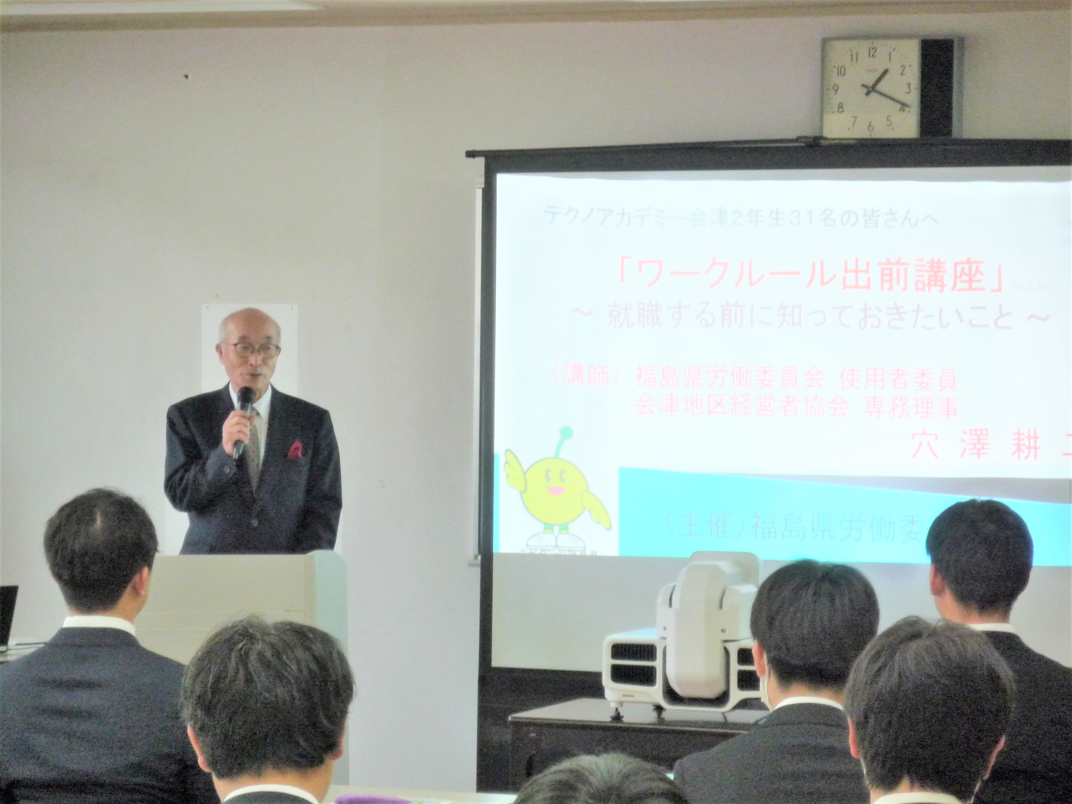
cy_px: 402
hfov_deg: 15.8
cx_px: 536
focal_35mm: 125
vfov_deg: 11.9
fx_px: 3871
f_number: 5.9
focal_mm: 22
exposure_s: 1/50
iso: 400
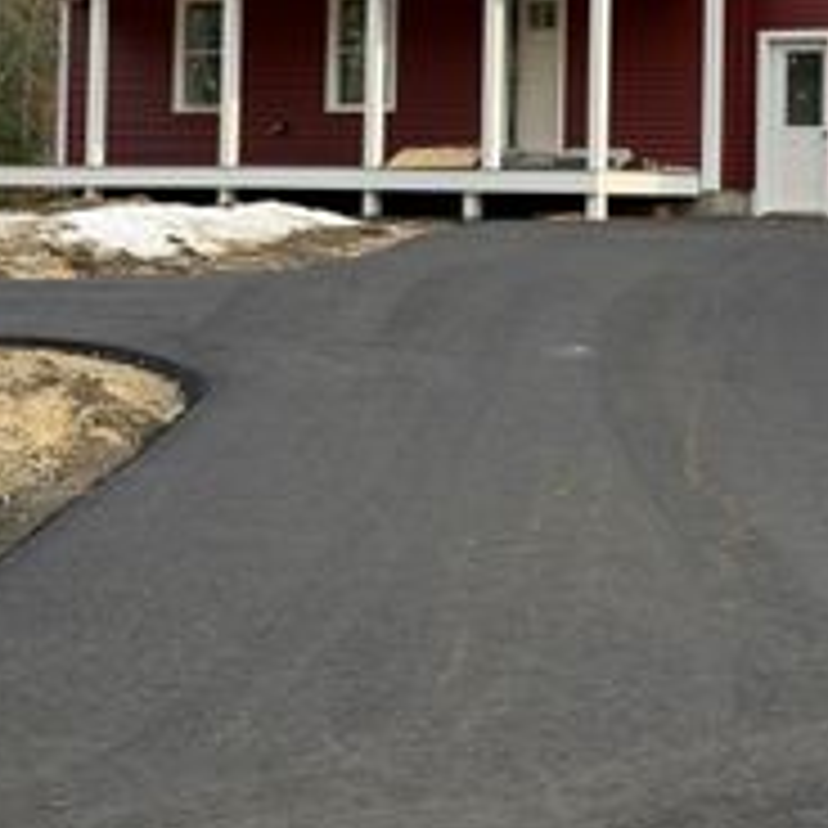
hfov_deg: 15.0
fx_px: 3112
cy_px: 43
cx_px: 693
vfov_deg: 14.9
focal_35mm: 115
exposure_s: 1/794
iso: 64
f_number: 1.78
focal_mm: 6.76
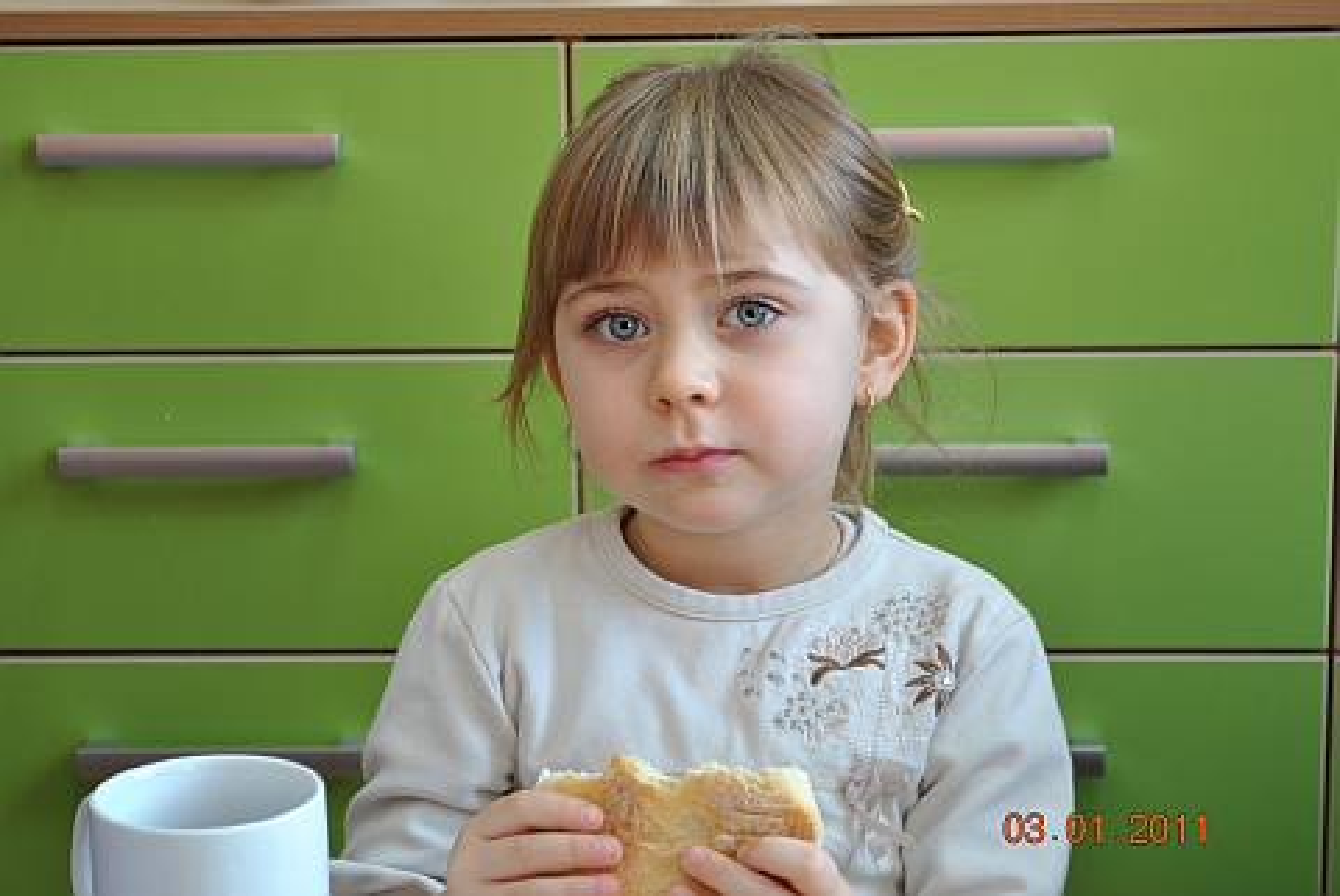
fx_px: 3074
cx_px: 670
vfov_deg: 16.6
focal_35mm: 82
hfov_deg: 24.6
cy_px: 448
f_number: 5.6
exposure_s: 1/30
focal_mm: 55
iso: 320
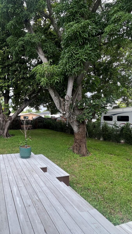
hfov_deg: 54.0
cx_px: 25
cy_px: 117
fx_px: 118
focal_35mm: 19
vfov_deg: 89.6
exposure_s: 1/99
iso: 64
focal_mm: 1.57
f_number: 1.8
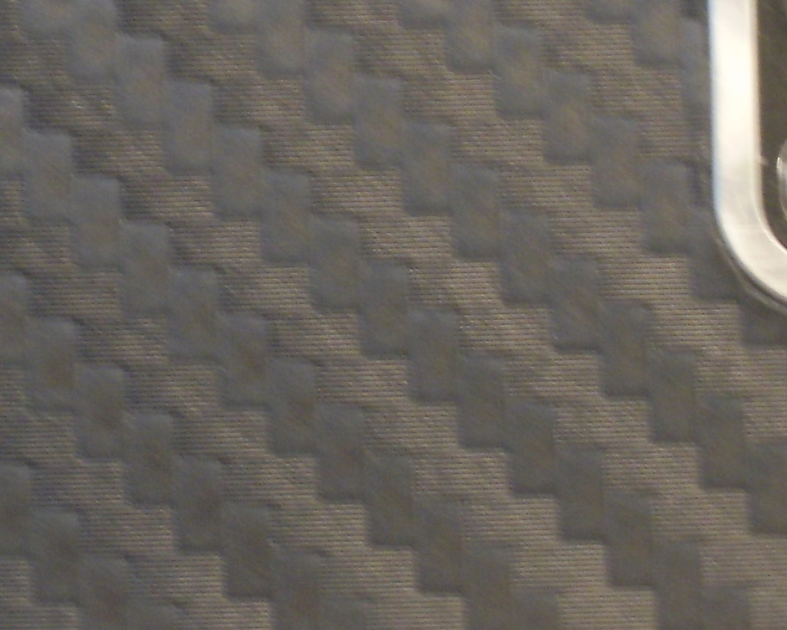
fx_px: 3774
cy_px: 208
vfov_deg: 9.5
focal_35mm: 162
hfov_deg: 11.9
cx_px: 169
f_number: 4
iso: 125
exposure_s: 1/10
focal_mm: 7.7
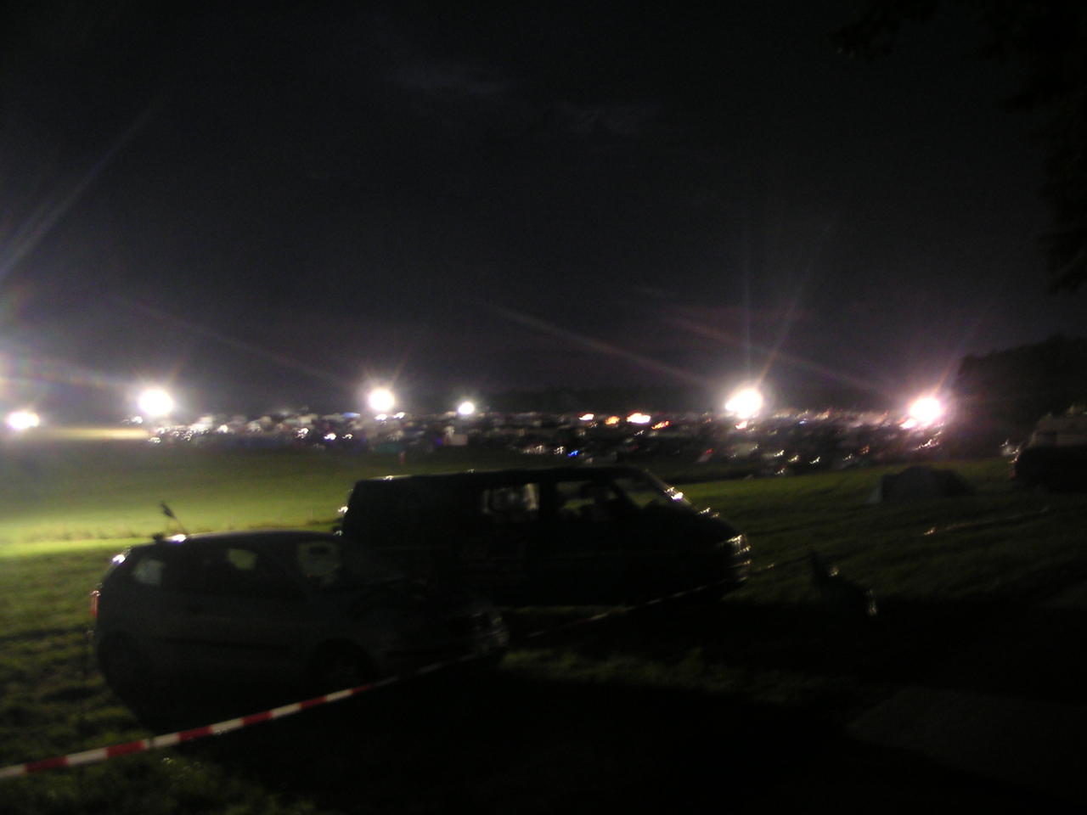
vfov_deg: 37.7
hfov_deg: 49.0
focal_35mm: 38
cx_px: 544
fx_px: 1193
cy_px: 408
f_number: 2.8
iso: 100
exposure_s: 1.5
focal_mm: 6
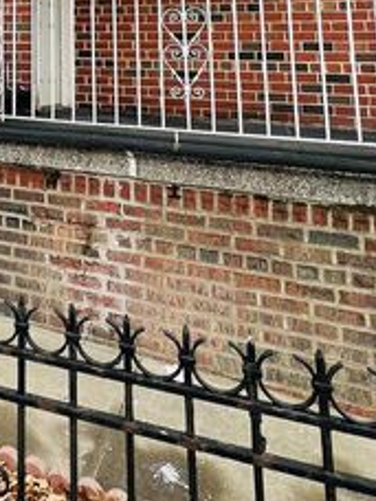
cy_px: -27
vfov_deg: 41.0
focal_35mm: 38
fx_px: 550
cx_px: -77
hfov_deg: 31.5
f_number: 1.8
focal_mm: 1.57
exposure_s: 1/233
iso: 32
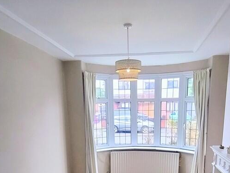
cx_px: 129
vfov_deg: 39.5
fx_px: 219
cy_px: 160
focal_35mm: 33
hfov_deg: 55.2
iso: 225
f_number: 2.2
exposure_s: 1/33.3
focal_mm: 1.66
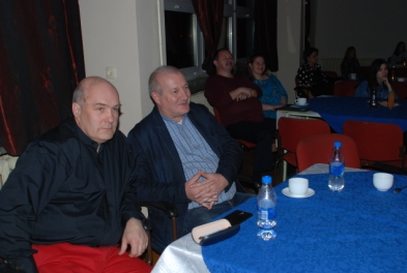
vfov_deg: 32.8
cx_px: 224
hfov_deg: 47.2
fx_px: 465
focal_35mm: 41
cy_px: 153
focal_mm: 24
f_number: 4
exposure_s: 1/60
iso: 200
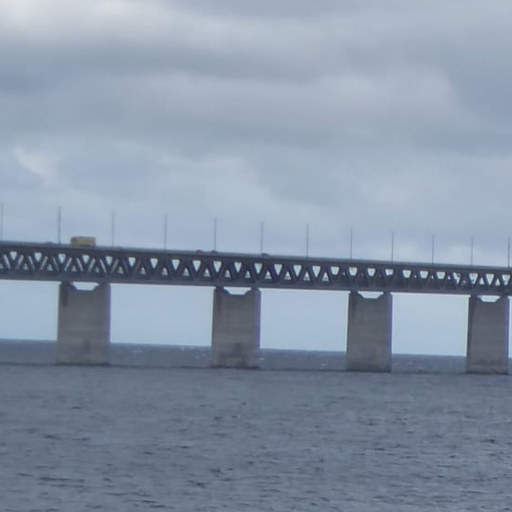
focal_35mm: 305
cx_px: 1146
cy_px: 507
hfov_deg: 5.6
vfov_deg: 5.7
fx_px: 5104
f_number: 4.5
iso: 125
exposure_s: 1/400
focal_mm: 12.5
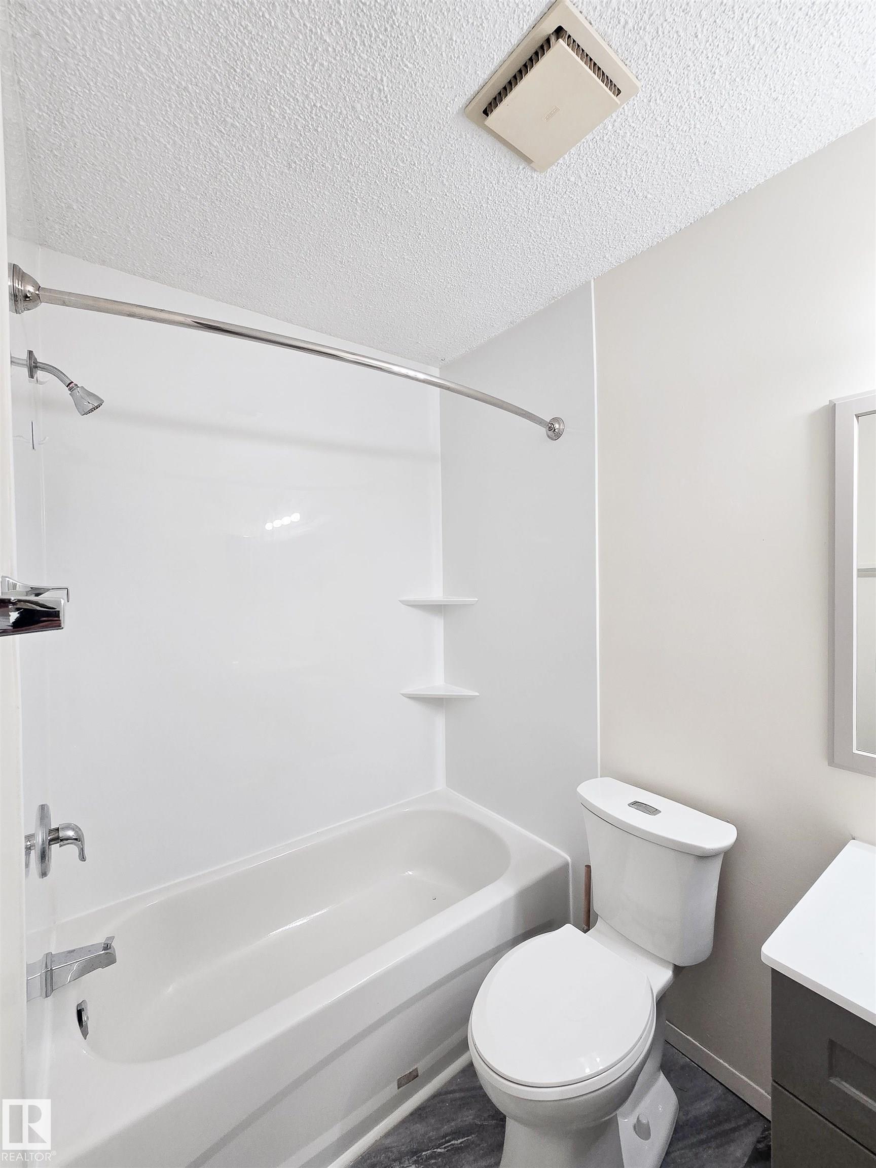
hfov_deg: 89.9
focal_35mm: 13
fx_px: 439
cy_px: 584
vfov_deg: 106.2
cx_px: 438
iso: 64
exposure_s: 1/60
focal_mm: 2.2
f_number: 2.2
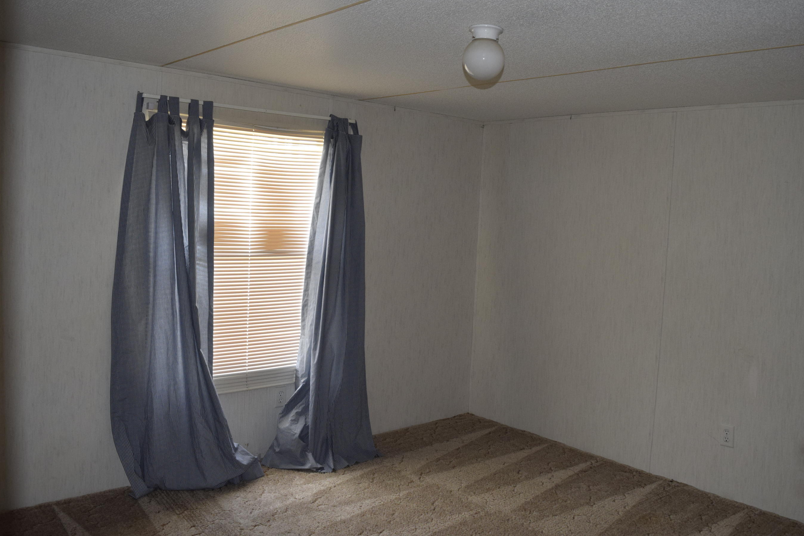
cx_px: 433
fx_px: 670
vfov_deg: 43.6
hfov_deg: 61.9
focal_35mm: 30
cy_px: 262
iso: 800
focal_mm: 18
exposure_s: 1/125
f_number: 5.6
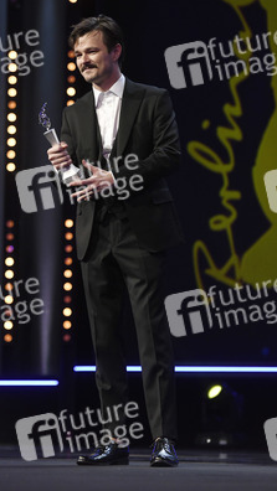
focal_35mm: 132
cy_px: 246
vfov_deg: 16.3
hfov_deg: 9.2
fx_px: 1722
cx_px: 116
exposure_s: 1/320
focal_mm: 125
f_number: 4
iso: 3200
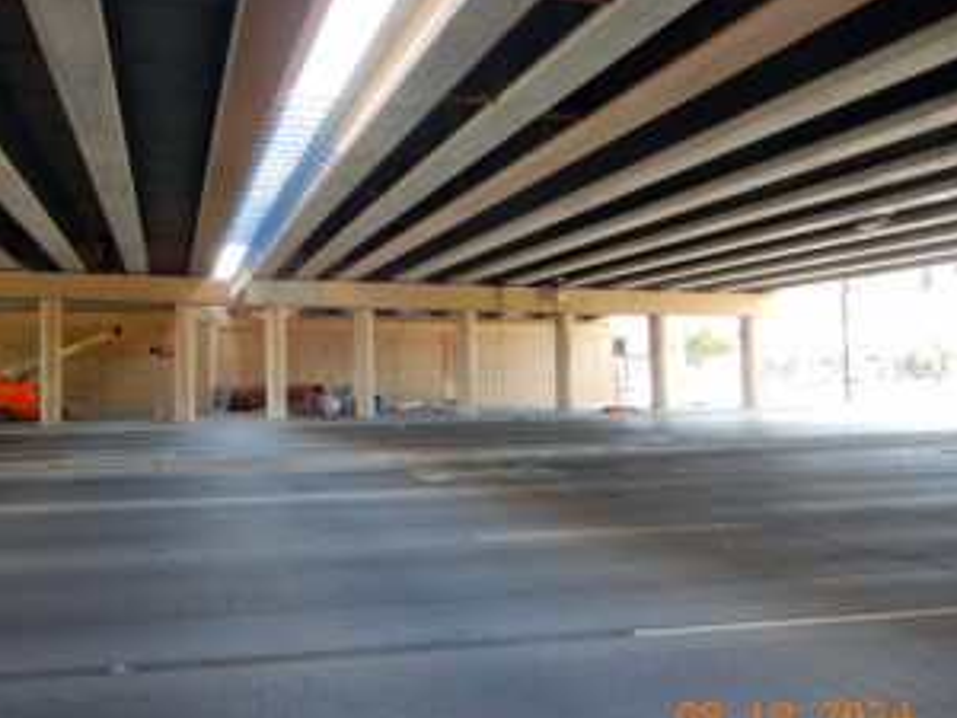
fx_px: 885
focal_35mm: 32
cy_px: 338
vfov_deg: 44.1
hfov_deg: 55.8
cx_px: 329
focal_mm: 4.3
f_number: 3.4
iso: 80
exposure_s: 1/30
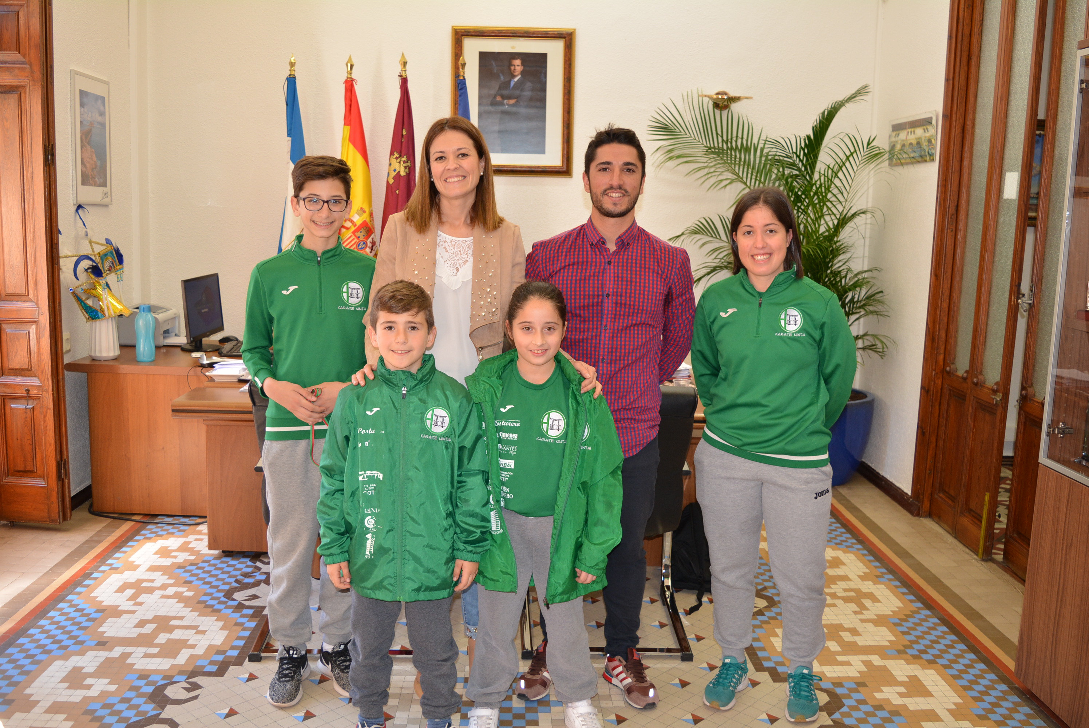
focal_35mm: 33
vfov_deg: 40.0
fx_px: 999
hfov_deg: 57.2
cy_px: 364
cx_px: 544
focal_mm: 22
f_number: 4
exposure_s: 1/80
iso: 400
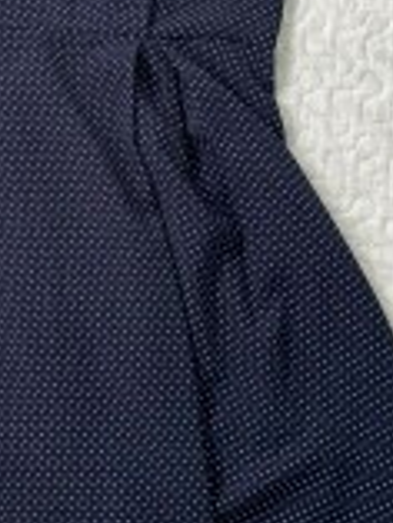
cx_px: -12
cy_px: 180
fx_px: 1149
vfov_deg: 25.5
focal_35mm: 76
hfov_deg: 18.8
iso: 125
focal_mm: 4.2
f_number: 1.6
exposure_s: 1/89
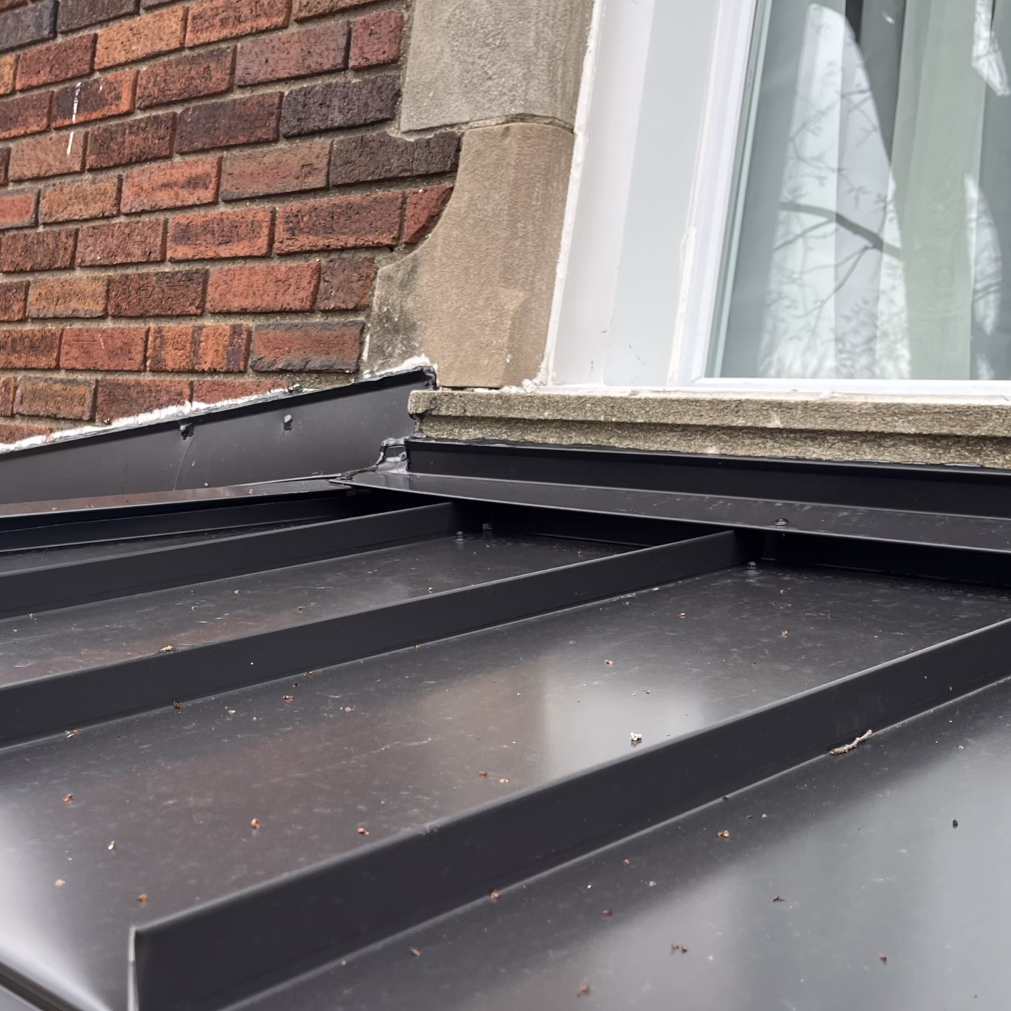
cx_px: 298
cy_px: 585
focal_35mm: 43
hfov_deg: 38.5
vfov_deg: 39.1
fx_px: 1421
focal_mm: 5.1
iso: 50
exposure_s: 1/331
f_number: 1.6
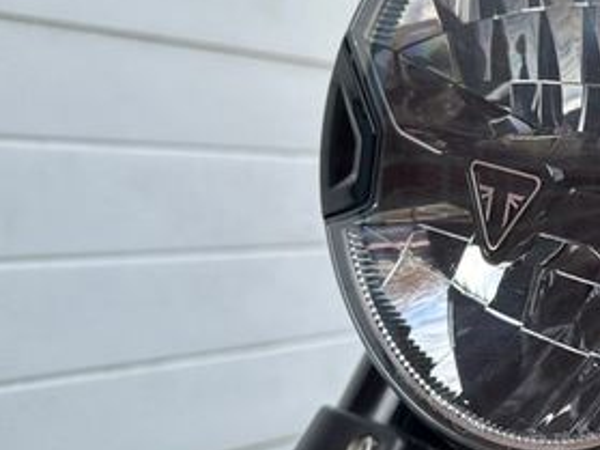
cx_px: 568
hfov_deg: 32.7
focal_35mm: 55
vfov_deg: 26.4
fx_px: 953
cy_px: 157
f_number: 1.78
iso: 80
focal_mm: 6.86
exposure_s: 1/779
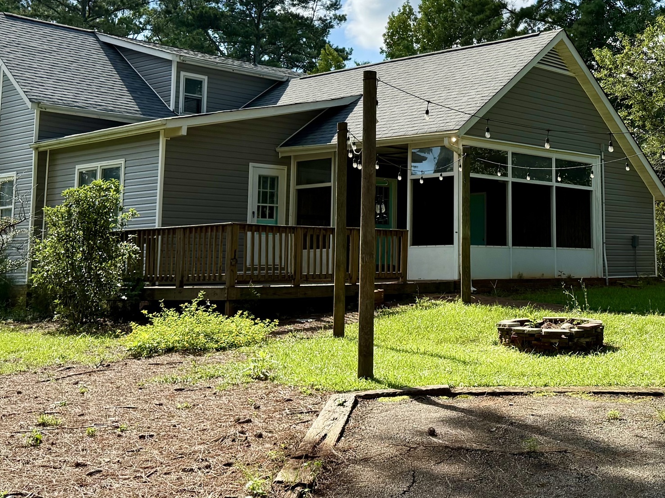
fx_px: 960
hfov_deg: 37.0
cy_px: 134
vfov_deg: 28.7
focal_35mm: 50
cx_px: 519
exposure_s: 1/3759
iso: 100
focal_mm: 6.76
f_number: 1.78
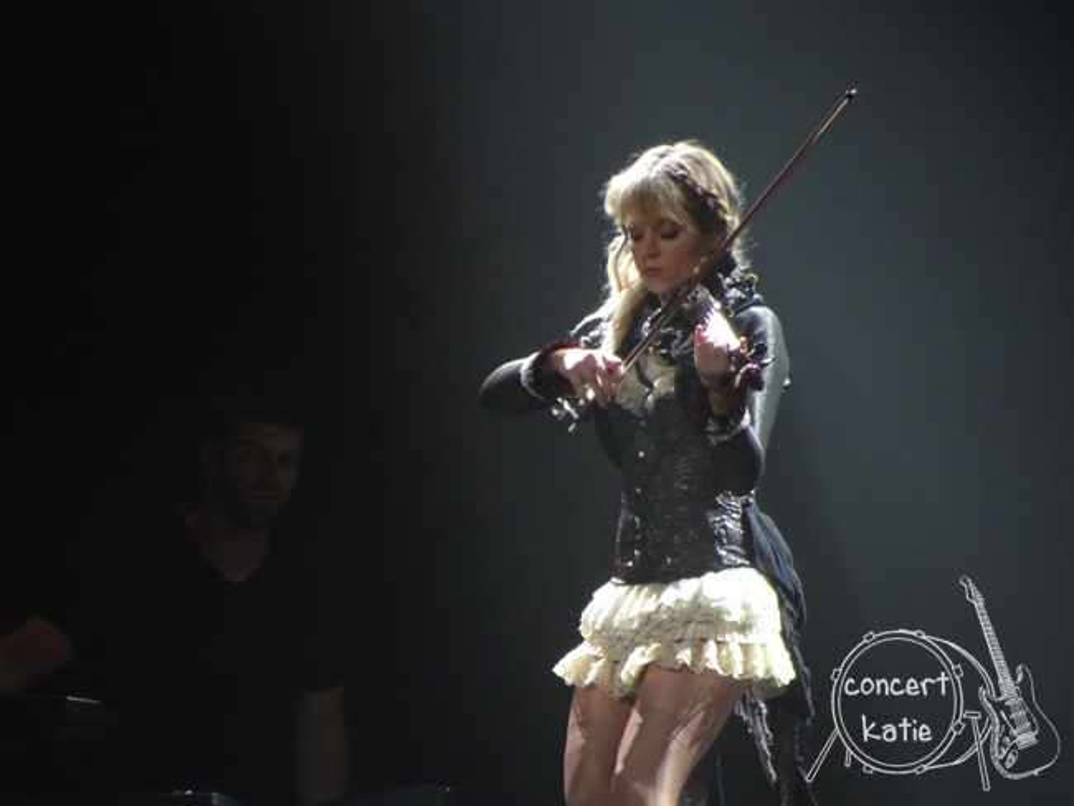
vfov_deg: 2.1
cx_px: 537
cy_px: 403
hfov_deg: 2.8
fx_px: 22285
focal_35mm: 718
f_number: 6.3
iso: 800
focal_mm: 122.7
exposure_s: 1/125
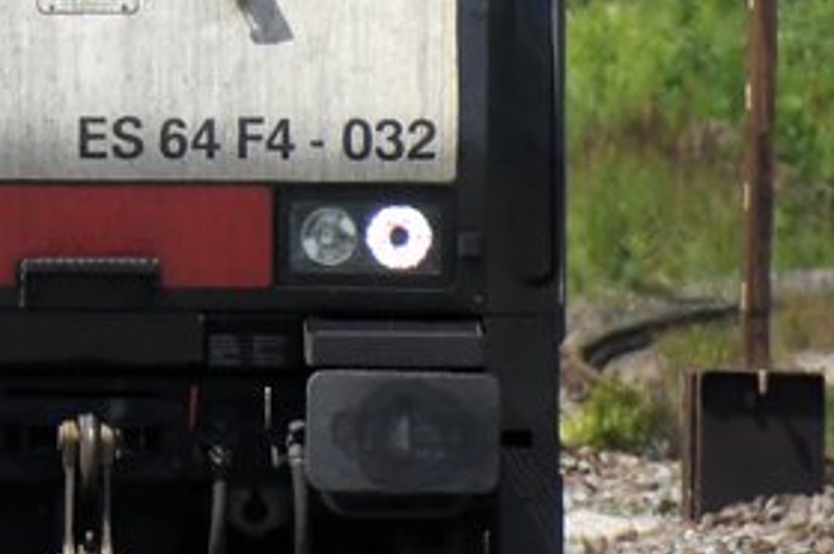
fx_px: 44590
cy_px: -173
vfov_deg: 0.7
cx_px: -271
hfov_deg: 1.1
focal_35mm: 1927
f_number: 7.1
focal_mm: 300
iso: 400
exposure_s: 1/1000
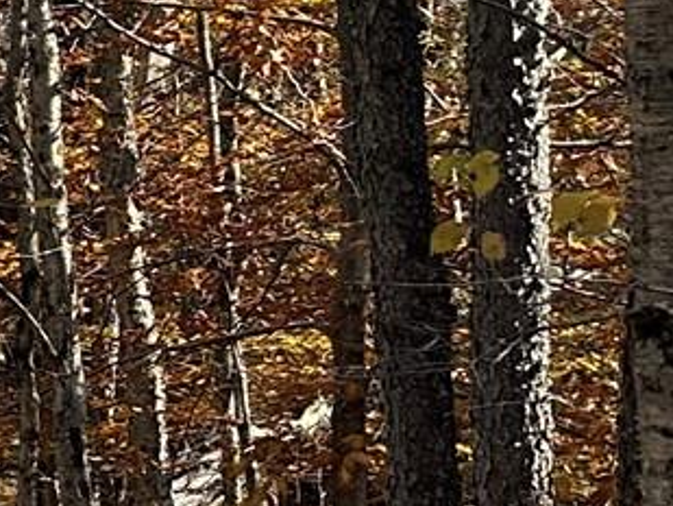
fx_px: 3092
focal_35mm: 159
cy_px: -116
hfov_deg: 9.4
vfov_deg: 9.2
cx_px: -1448
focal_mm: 6.86
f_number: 1.78
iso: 80
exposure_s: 1/1357
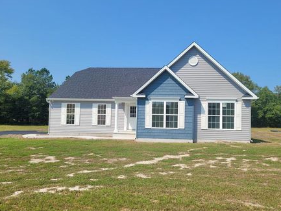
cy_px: 104
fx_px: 244
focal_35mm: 30
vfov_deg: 46.8
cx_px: 149
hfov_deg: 59.9
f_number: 1.8
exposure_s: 1/2643
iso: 40
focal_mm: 5.4
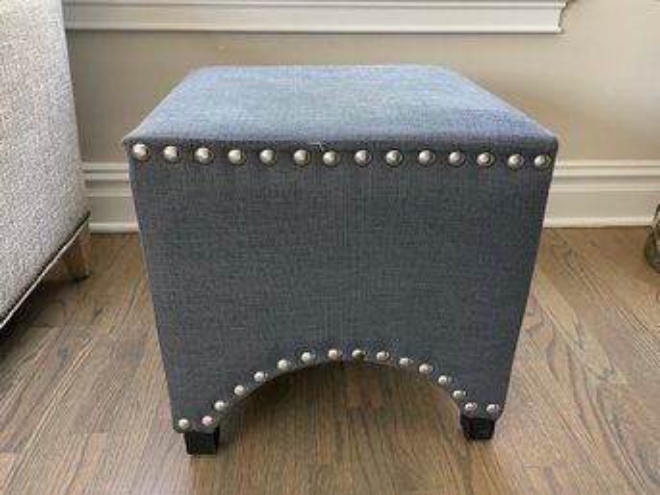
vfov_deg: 53.0
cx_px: 330
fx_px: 496
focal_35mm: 26
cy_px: 248
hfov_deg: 67.3
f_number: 1.6
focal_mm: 4.2
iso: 125
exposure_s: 1/60
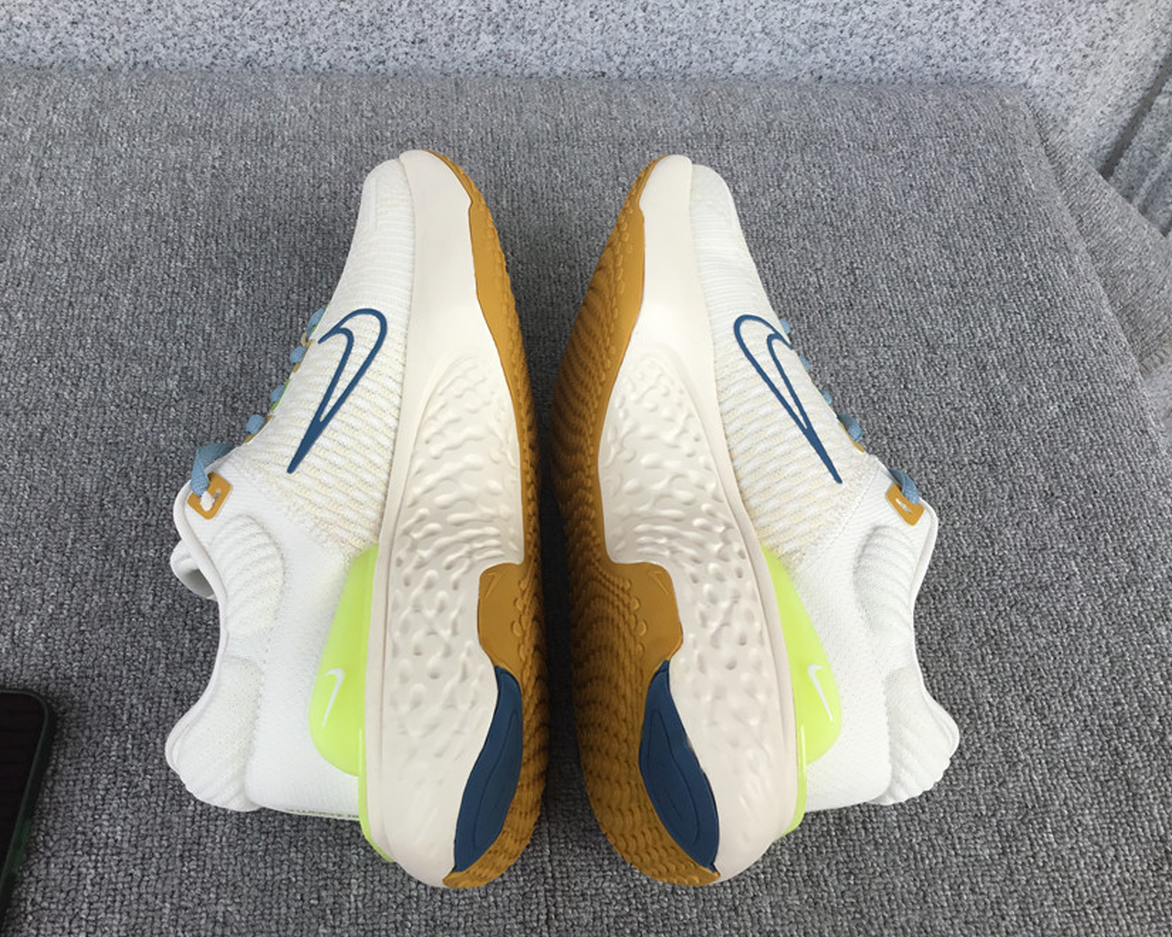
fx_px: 1145
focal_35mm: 33
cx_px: 536
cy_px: 469
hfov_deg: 54.1
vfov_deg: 44.5
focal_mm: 3.3
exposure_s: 1/491
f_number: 2.4
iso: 25
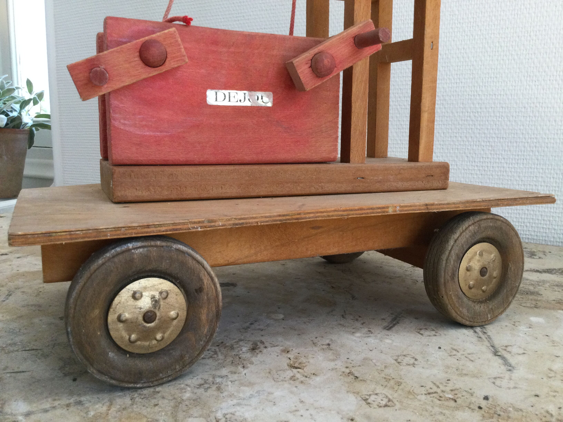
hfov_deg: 58.4
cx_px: 282
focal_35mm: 31
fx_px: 504
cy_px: 211
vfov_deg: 45.4
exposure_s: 1/33
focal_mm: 3.3
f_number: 2.4
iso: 64
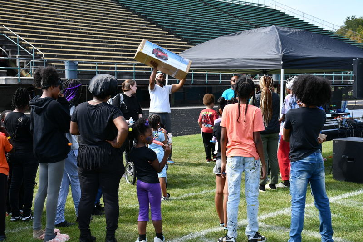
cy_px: 121
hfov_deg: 35.1
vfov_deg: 23.8
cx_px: 182
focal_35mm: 57
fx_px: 575
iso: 200
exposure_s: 1/250
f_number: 8
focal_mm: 38
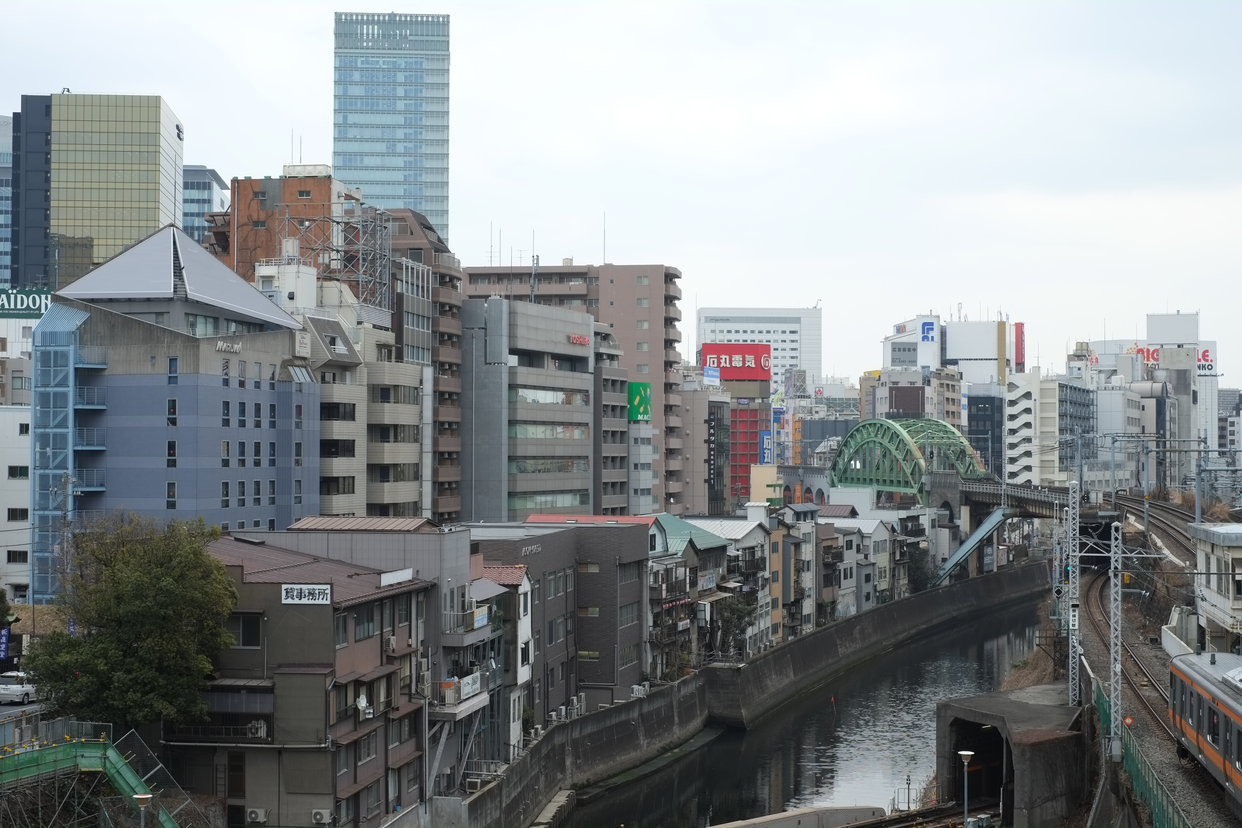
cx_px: 621
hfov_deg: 37.5
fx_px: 1828
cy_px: 414
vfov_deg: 25.5
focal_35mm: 53
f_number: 8
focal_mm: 35
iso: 200
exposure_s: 1/50
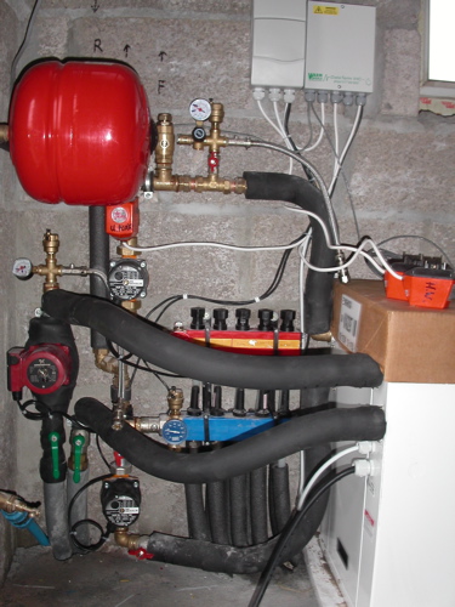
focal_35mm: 38
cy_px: 304
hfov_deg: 37.7
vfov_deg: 49.0
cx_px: 228
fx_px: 666
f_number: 2.8
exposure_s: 1/30
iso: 100
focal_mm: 7.8
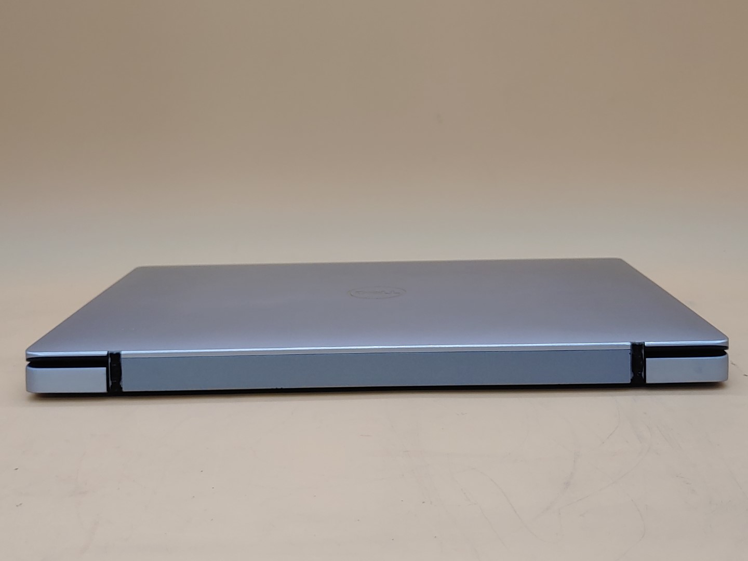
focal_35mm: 44
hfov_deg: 42.9
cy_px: 280
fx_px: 951
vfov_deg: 32.9
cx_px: 374
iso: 50
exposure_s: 1/120
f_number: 1.8
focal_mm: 4.36
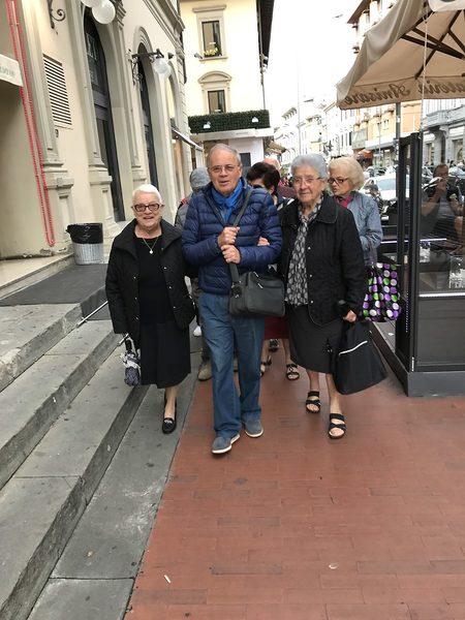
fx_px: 502
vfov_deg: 63.4
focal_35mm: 28
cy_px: 310
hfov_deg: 49.7
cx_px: 232
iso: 40
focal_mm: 3.99
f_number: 1.8
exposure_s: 1/100
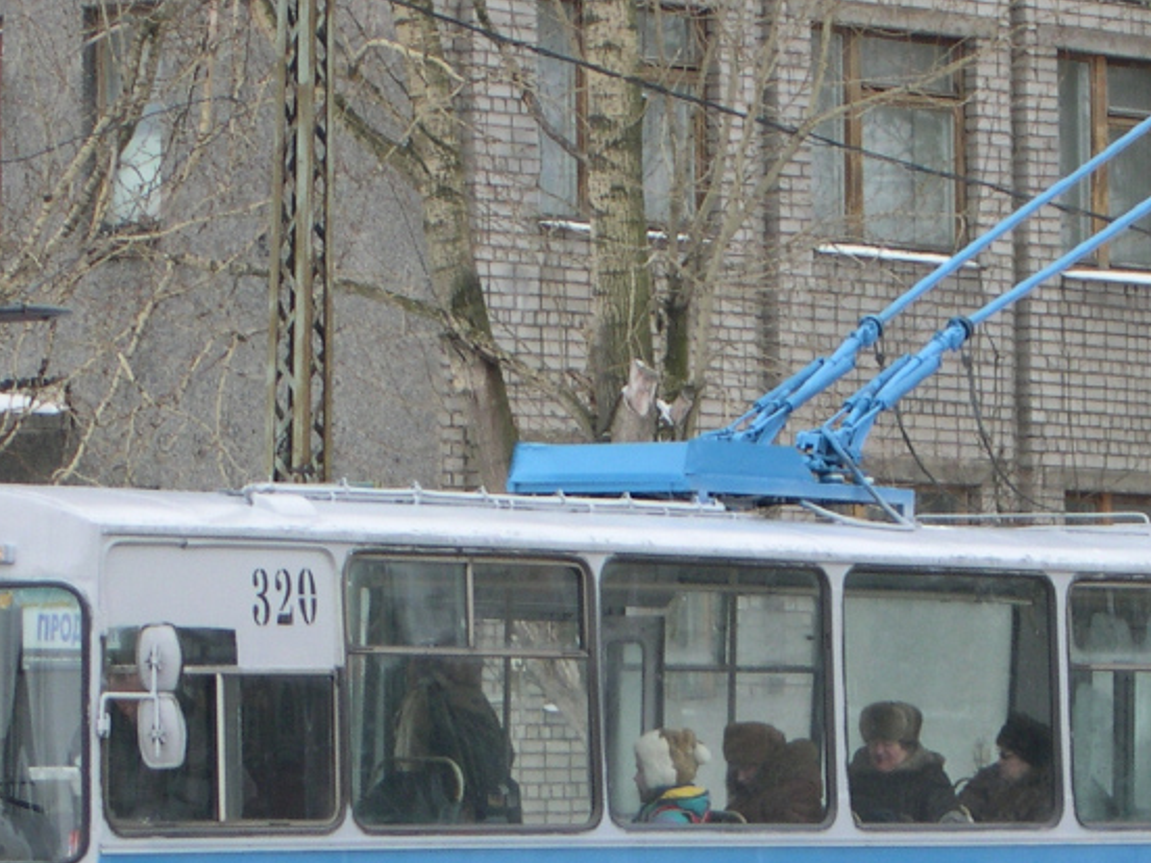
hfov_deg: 8.0
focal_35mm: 248
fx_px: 8246
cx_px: 690
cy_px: 832
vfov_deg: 6.0
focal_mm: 24
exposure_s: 1/80.2
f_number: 4.9
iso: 100
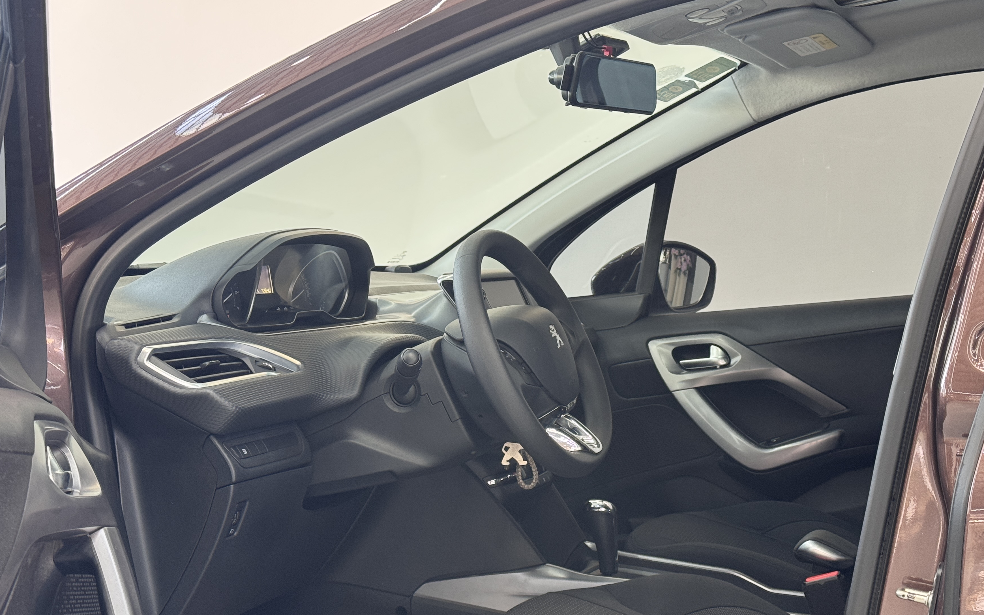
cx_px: 501
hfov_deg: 34.5
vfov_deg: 21.9
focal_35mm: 59
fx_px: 1582
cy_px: 410
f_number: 1.78
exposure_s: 1/50
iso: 100
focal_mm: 6.76
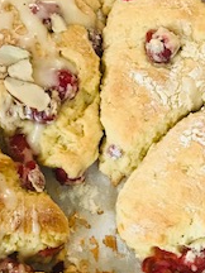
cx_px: 85
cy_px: 292
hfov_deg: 17.8
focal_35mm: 83
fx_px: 655
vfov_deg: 22.4
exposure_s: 1/17
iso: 40
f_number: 1.8
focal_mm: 3.99
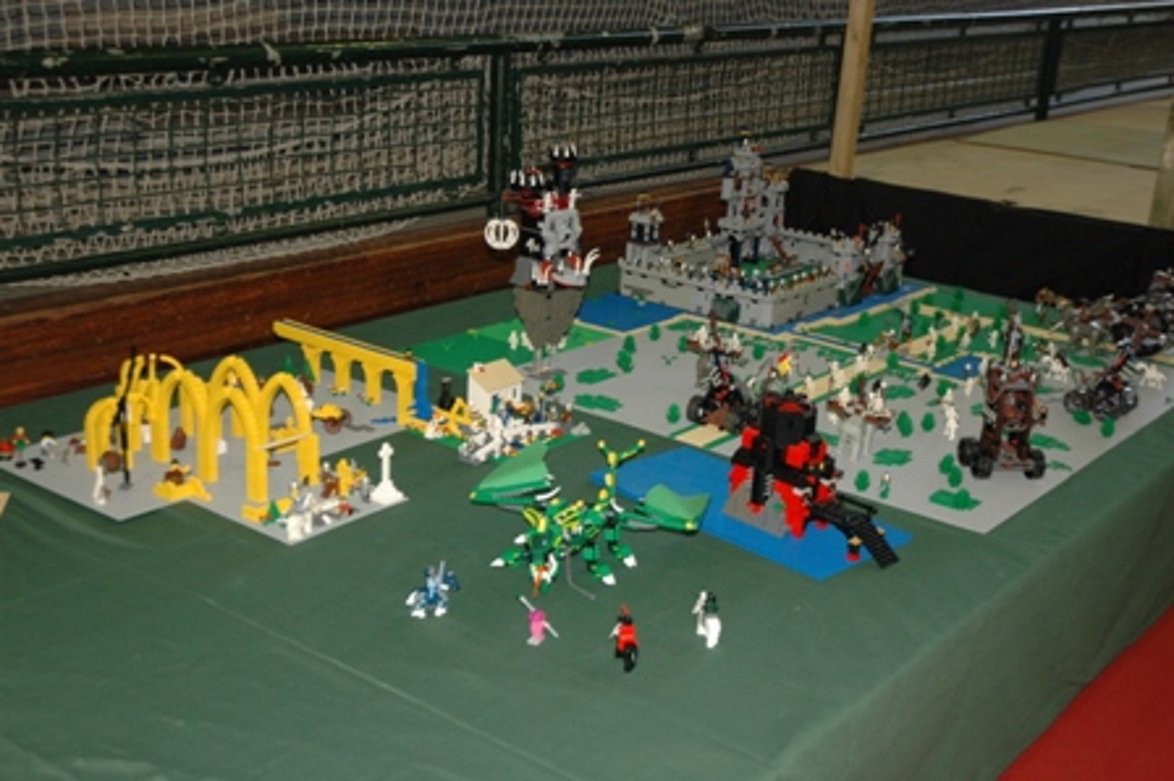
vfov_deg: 28.9
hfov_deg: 42.4
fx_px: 1515
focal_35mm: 46
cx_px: 587
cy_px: 390
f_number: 4
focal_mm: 31
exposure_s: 1/60
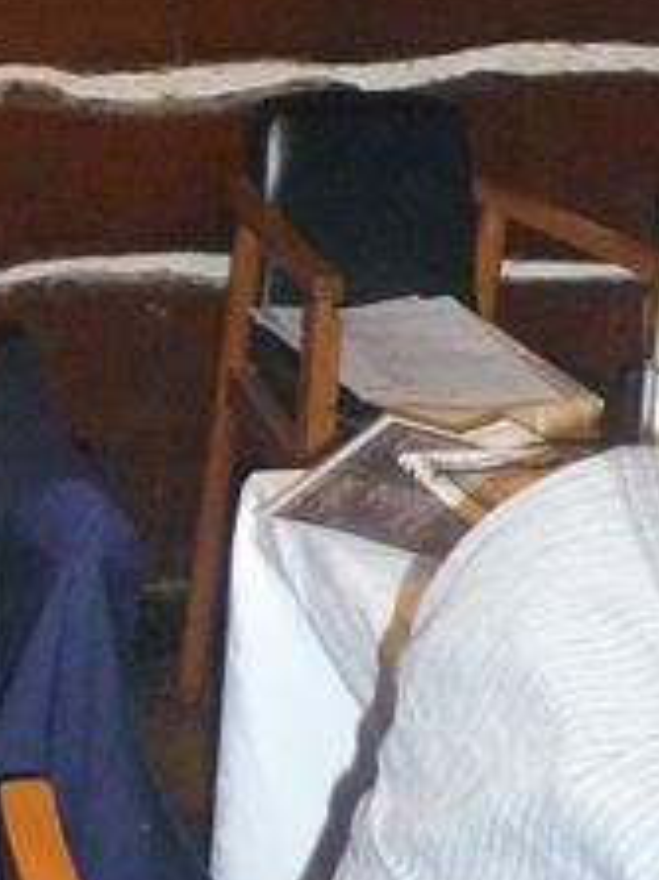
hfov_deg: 11.7
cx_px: -365
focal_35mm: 120
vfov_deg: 15.6
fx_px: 3049
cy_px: -292
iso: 400
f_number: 2.8
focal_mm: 4.4
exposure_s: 1/30
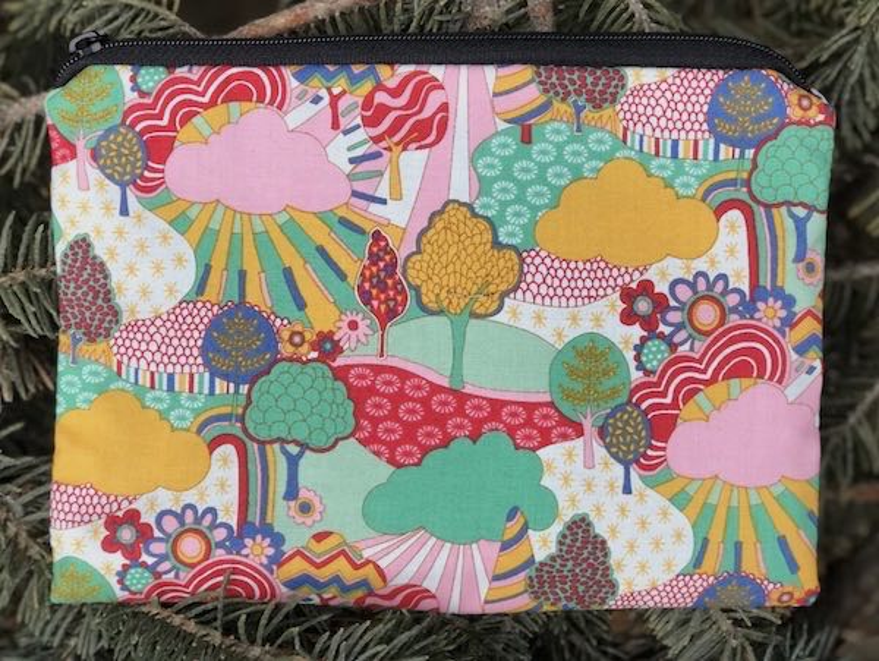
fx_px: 1449
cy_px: 330
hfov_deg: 33.8
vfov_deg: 25.7
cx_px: 440
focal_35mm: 57
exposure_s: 1/30
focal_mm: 6.6
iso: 40
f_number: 2.8
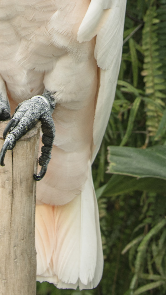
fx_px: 728
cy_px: -32
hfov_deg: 13.0
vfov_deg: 21.7
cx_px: 78
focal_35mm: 93
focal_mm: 38
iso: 400
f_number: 6.3
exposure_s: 1/160
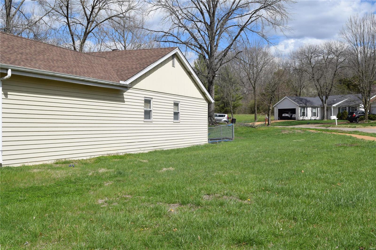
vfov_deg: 29.9
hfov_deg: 43.6
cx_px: 188
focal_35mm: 45
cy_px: 125
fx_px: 470
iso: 200
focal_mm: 30
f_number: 11
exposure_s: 1/500
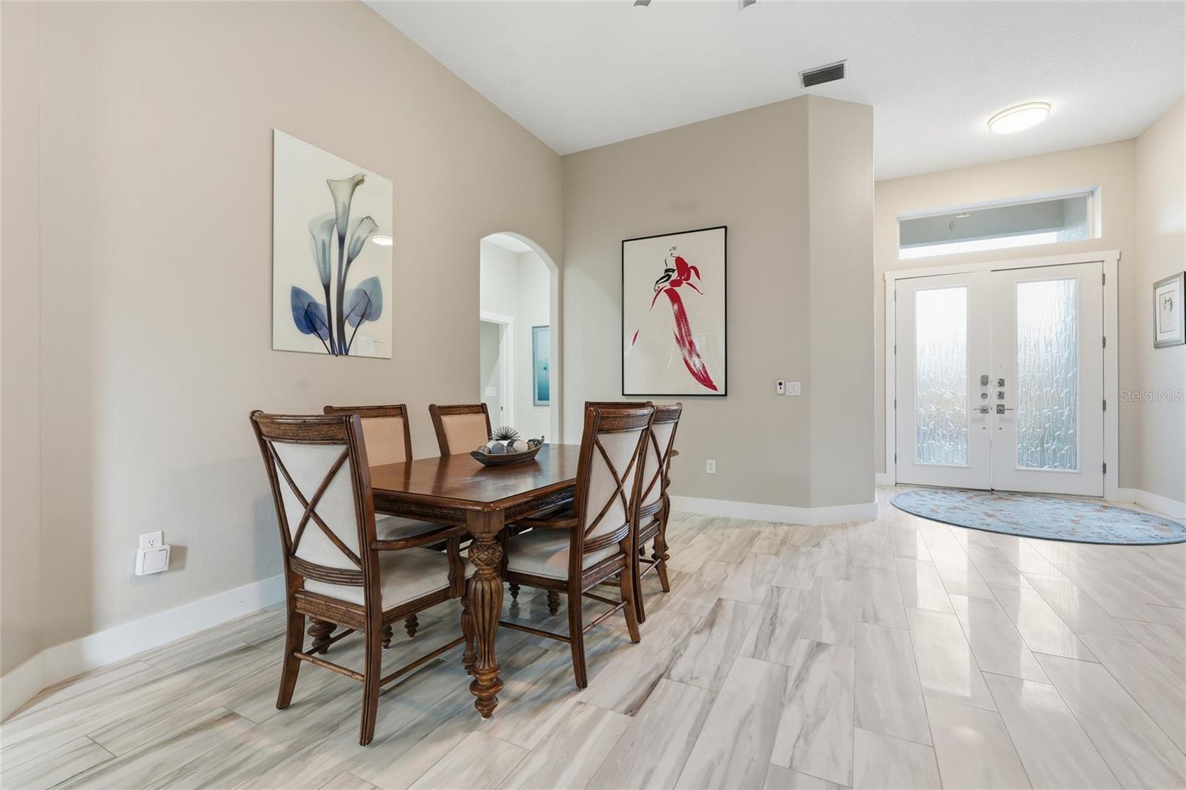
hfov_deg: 96.7
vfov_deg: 73.7
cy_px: 395
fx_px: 527
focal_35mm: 16
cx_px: 593
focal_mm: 16
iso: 100
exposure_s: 1/5
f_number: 8
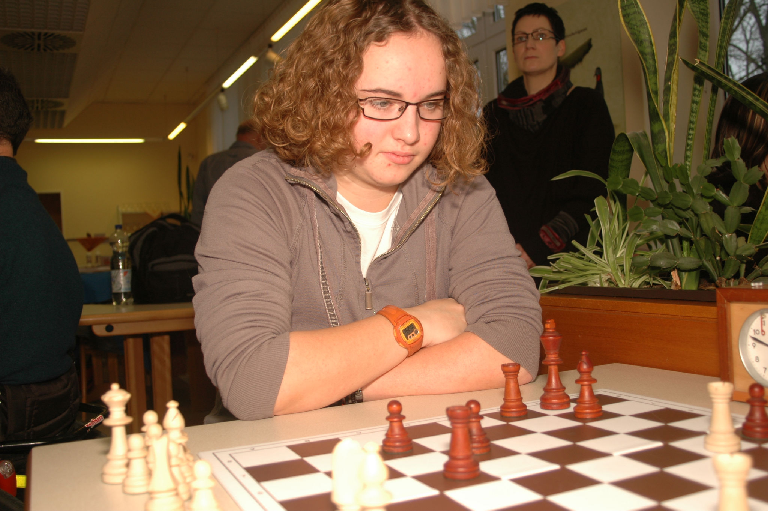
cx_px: 384
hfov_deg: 53.2
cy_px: 256
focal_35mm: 36
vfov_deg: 36.8
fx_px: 767
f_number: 4
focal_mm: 24
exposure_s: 1/60
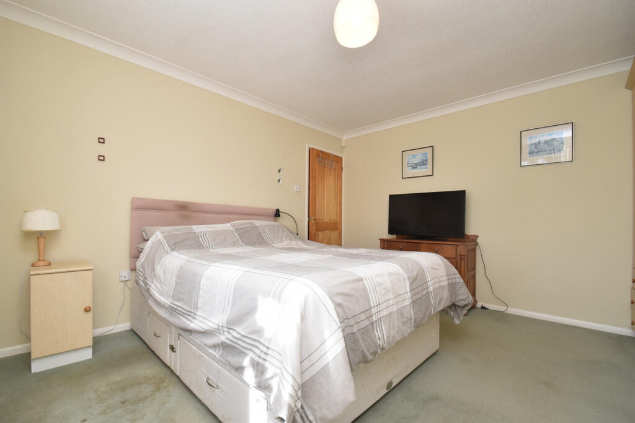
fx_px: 265
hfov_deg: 100.4
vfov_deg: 77.3
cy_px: 212
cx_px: 318
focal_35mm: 15
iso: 450
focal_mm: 10
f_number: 9
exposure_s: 1/60
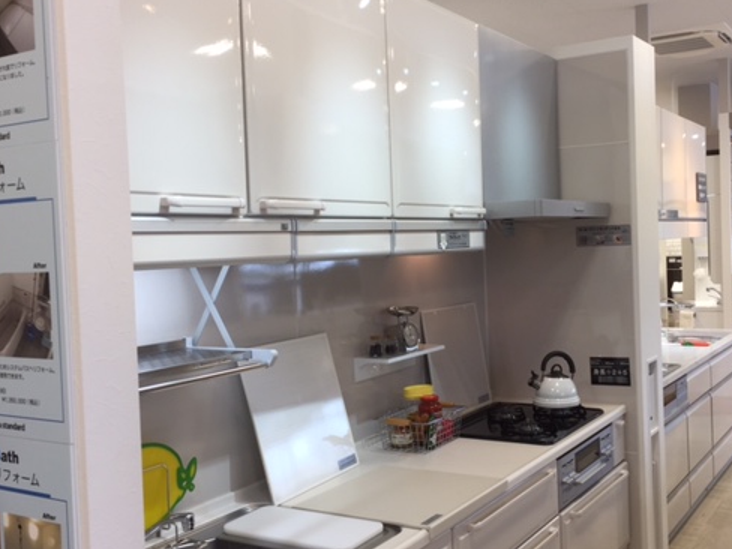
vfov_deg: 37.7
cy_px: 268
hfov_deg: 48.7
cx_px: 442
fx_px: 804
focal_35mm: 38
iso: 32
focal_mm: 4.15
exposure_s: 1/60
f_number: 2.2
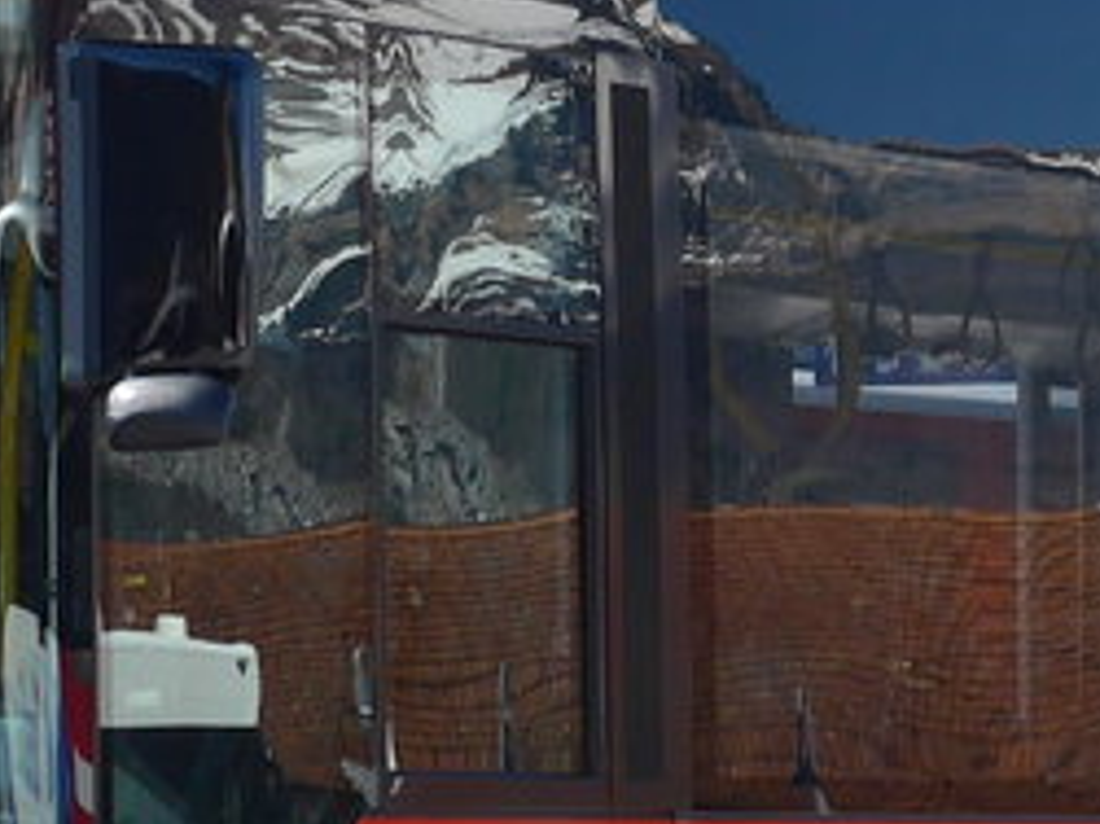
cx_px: 745
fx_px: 7909
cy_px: 285
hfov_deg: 8.0
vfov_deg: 6.0
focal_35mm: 249
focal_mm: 10.7
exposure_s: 1/500
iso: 80
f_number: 3.3
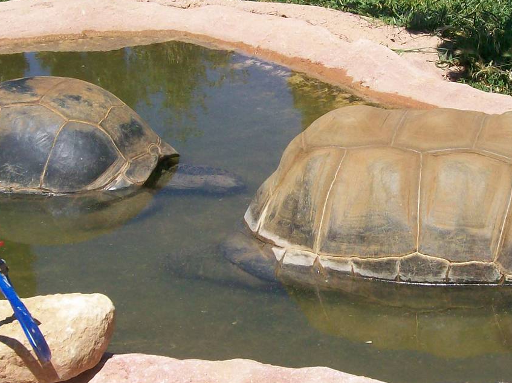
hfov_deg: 23.0
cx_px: 330
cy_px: 132
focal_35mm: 85
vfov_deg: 17.3
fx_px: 1256
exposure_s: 1/624
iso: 80
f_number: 5.4
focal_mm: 7.6
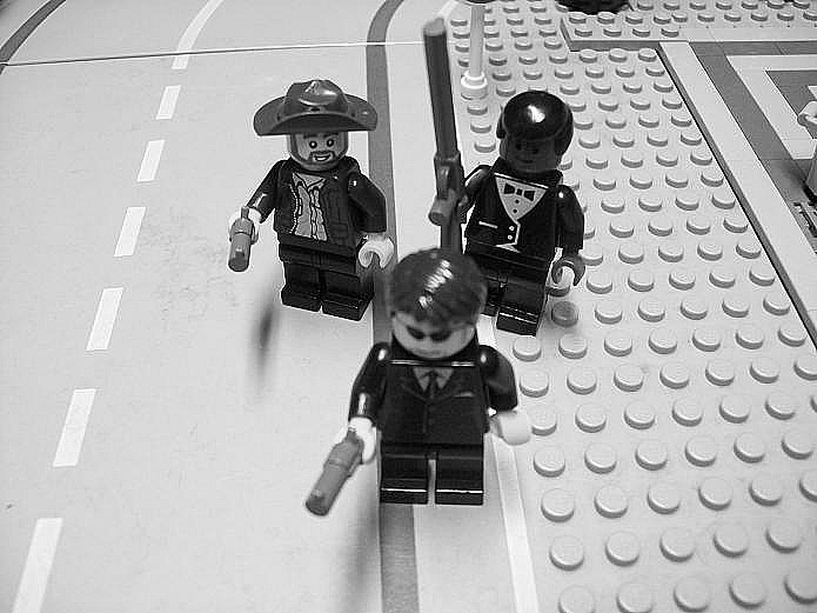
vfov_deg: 39.6
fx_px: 850
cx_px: 408
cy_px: 306
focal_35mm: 36
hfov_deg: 51.4
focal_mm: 6
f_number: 2.7
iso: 160
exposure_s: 1/20
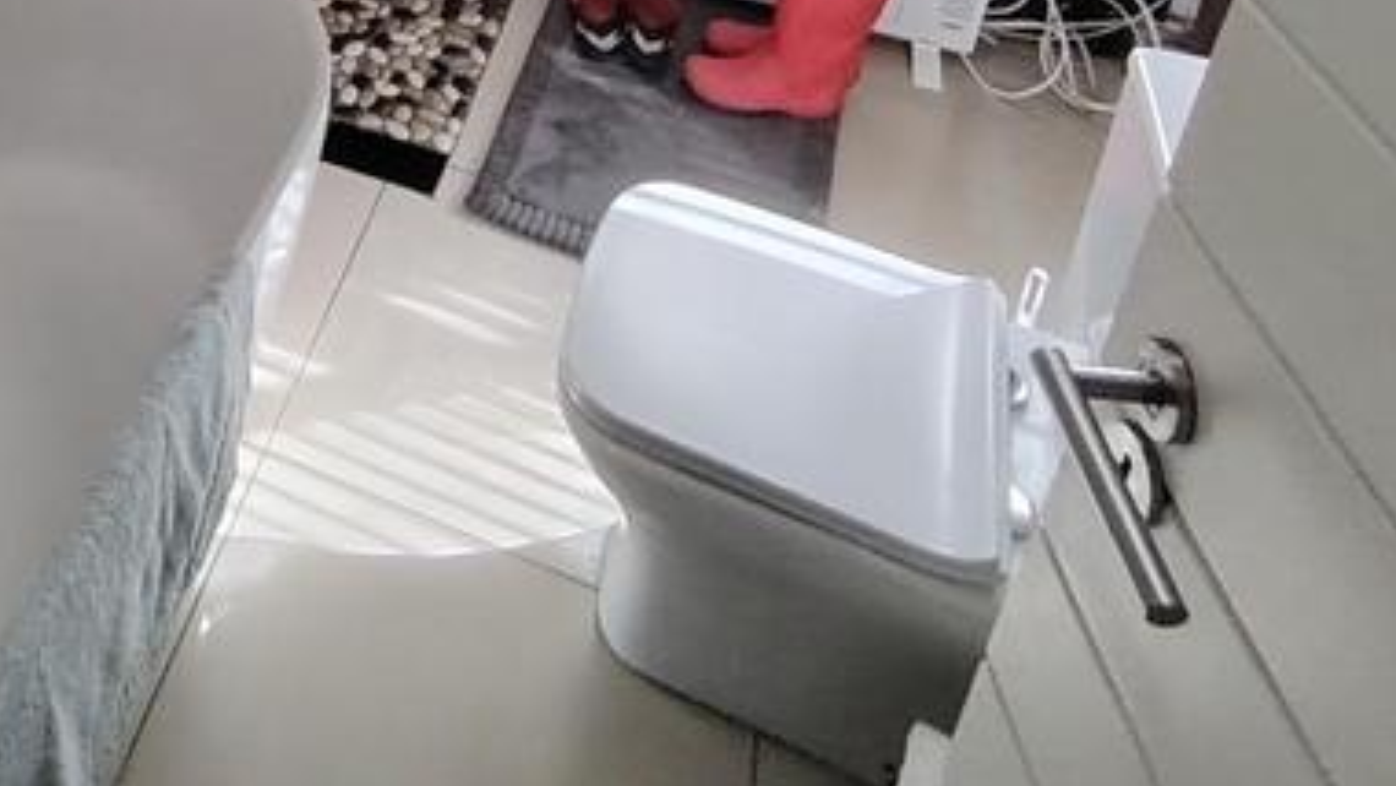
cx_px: 140
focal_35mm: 39
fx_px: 1444
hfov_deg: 46.5
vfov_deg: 25.1
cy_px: -309
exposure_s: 1/50
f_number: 2.2
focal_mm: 1.42
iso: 235
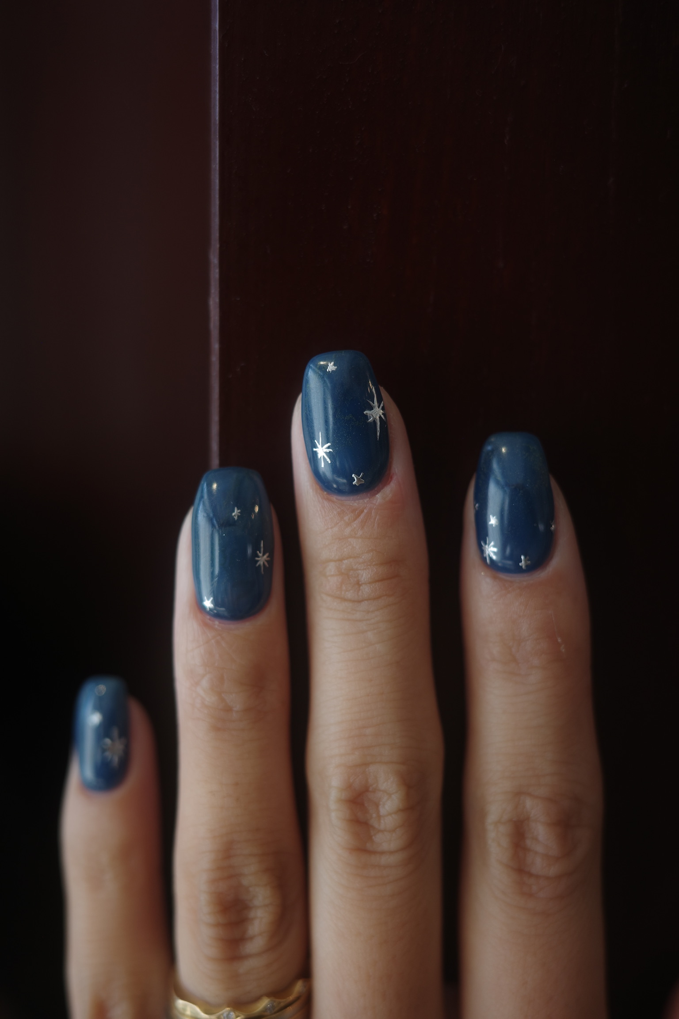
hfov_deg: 33.4
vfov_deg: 48.5
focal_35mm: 40
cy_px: 510
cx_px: 340
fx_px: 1132
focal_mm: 26
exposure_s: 1/100
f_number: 2.8
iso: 100
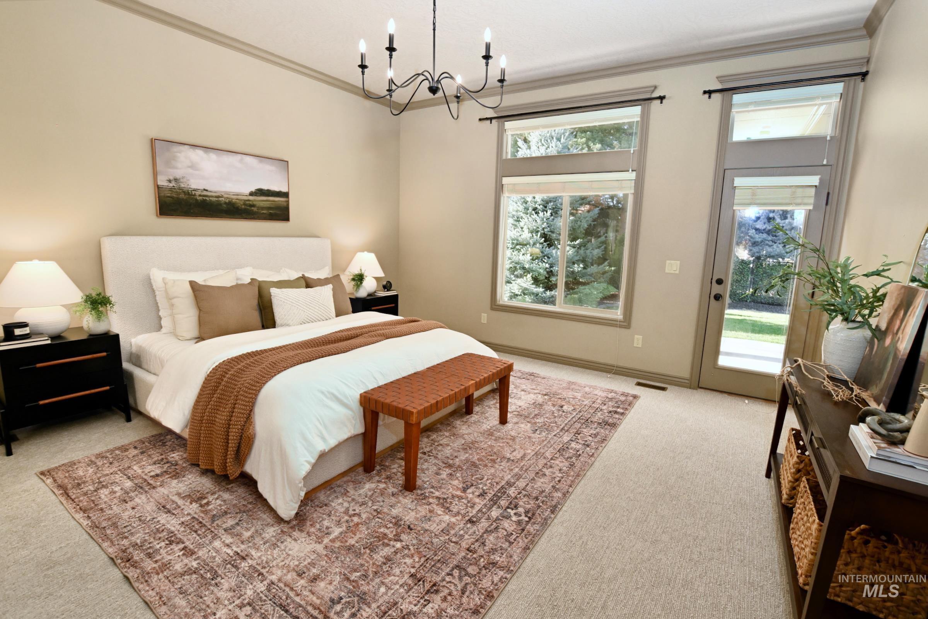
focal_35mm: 15
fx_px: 387
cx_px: 464
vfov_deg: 77.3
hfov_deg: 100.4
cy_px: 310
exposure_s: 1/125
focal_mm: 10
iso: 400
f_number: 7.1
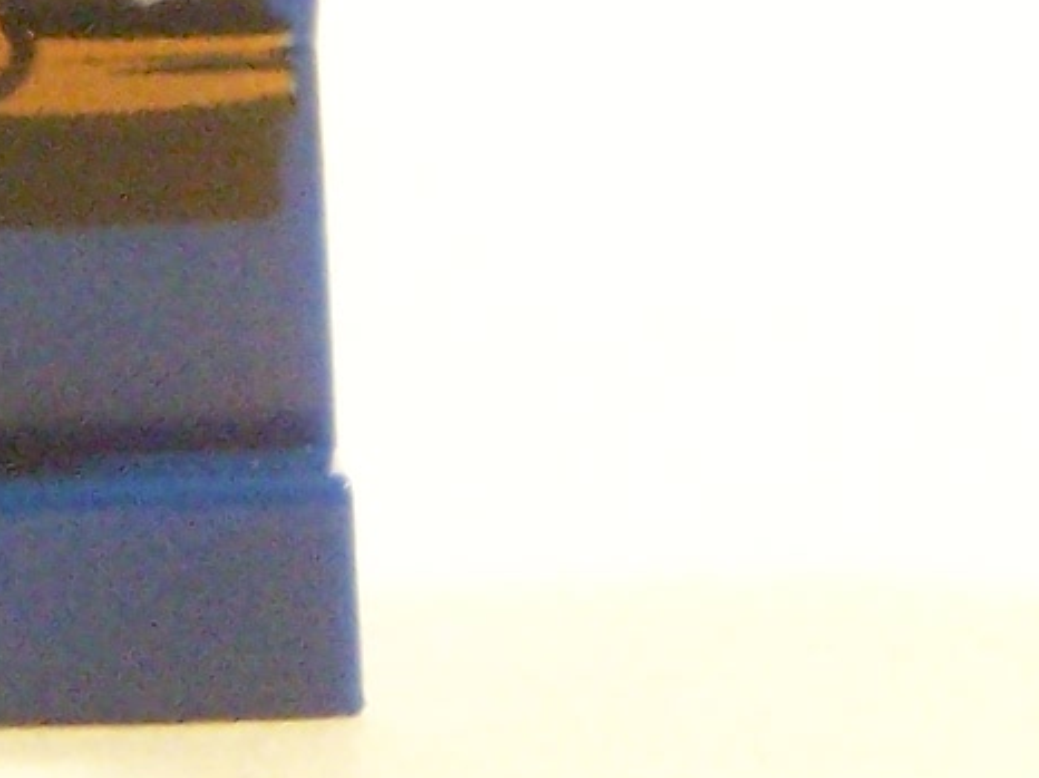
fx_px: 15600
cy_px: -858
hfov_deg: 3.8
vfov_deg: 2.8
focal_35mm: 520
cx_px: -174
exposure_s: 1/30
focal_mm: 15.6
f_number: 3.6
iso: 400
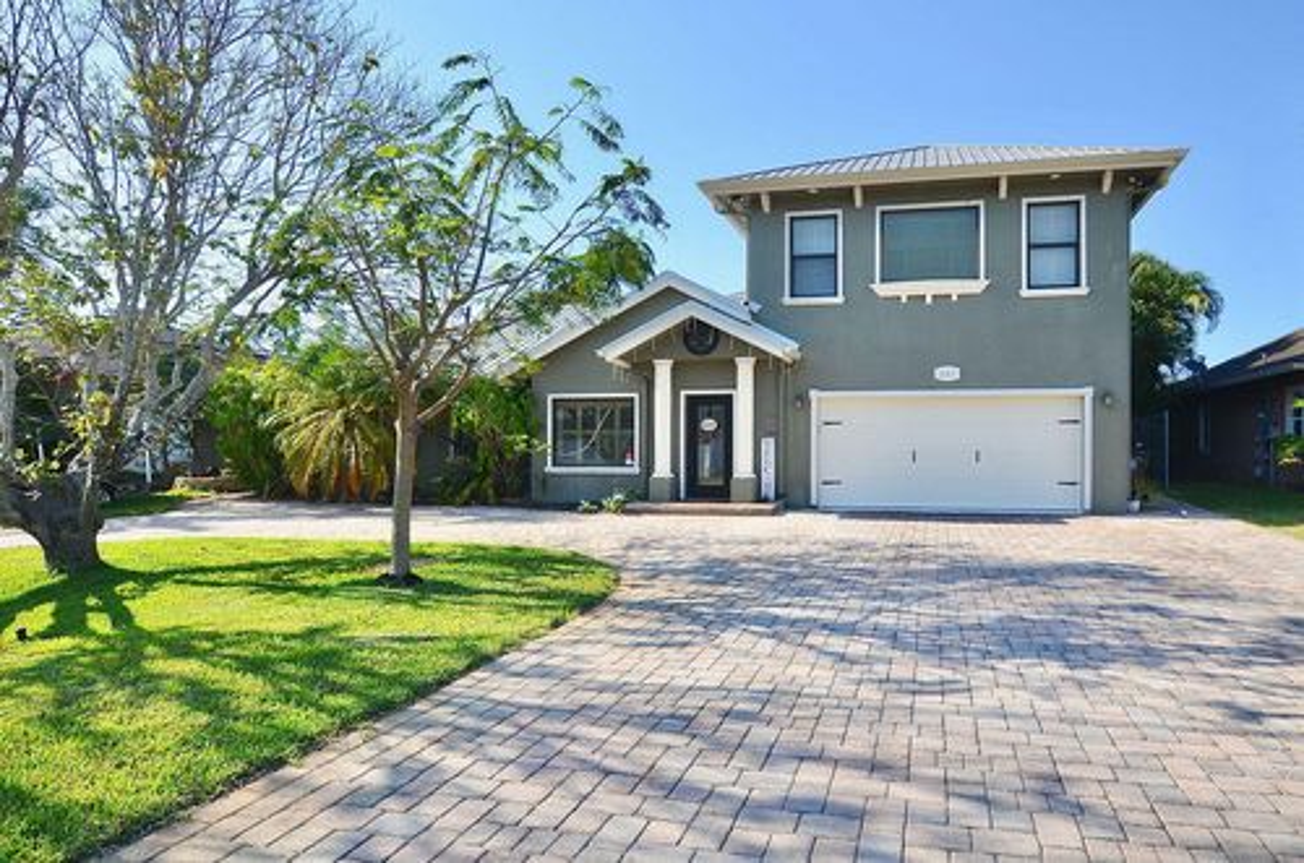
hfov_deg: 90.1
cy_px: 432
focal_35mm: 18
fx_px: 651
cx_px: 652
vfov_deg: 67.1
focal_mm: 12
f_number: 8
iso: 125
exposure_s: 1/250
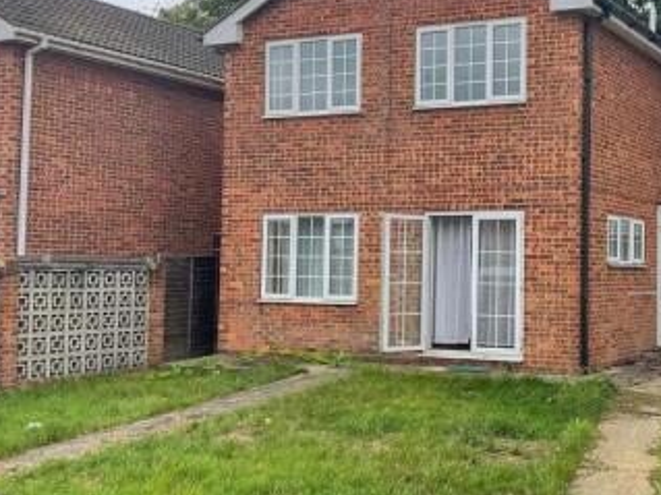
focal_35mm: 53
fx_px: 1012
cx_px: 542
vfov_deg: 27.5
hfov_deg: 34.9
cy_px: 221
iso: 16
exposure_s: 1/720
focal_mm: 3
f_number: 1.8
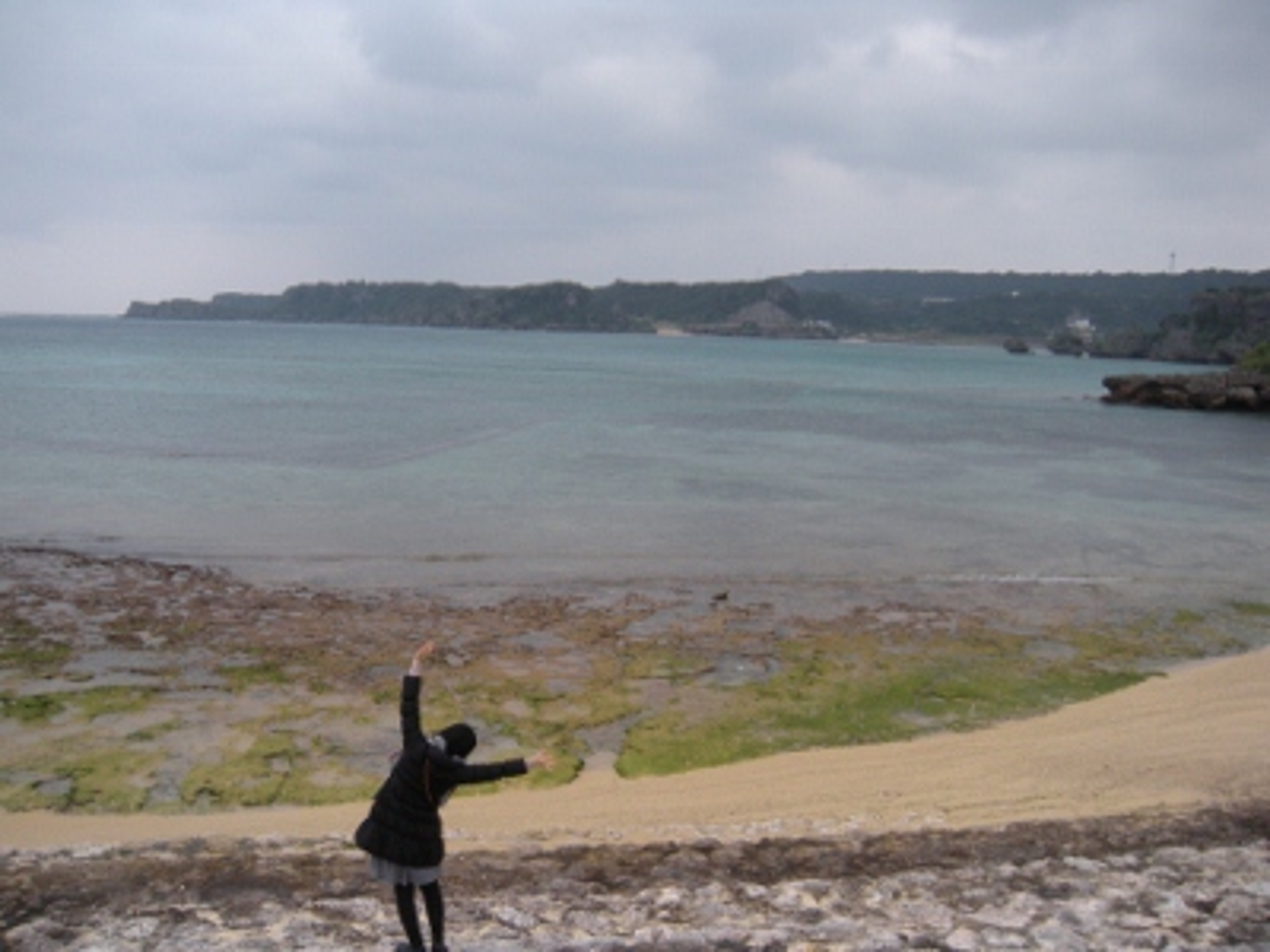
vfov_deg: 40.7
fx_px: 1284
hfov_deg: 52.6
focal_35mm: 35
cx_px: 635
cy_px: 476
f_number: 3.8
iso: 64
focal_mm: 5.9
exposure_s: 1/119
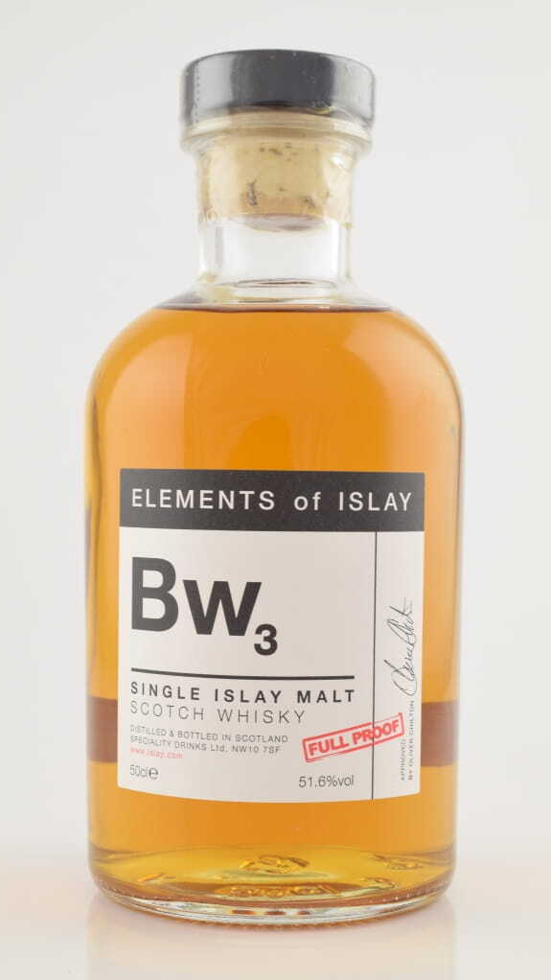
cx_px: 258
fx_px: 1636
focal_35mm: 63
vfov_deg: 33.3
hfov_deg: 19.1
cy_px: 490
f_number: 10
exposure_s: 1/15
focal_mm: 40
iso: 100
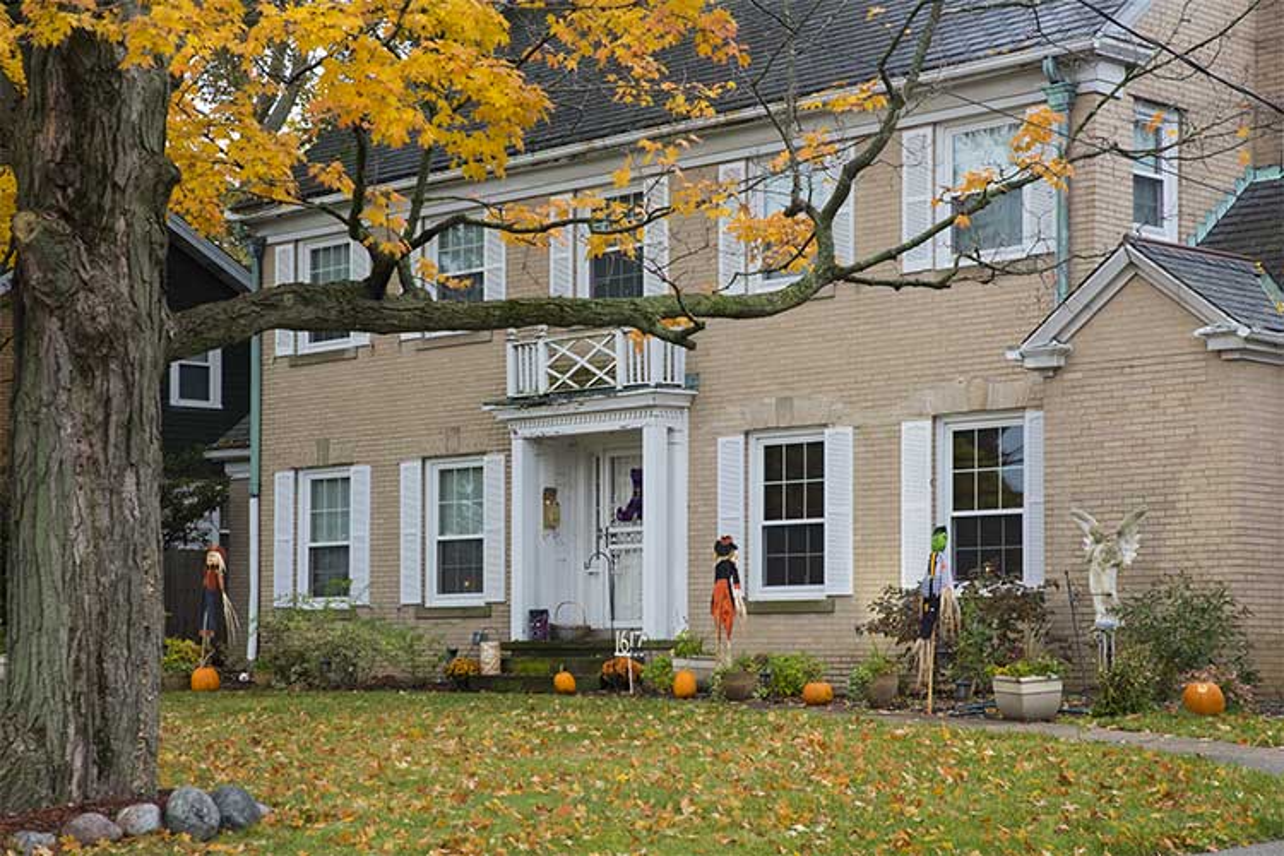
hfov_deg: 28.8
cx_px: 642
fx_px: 2496
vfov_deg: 19.5
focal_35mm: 70
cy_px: 428
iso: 320
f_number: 8
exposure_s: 1/125
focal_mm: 70
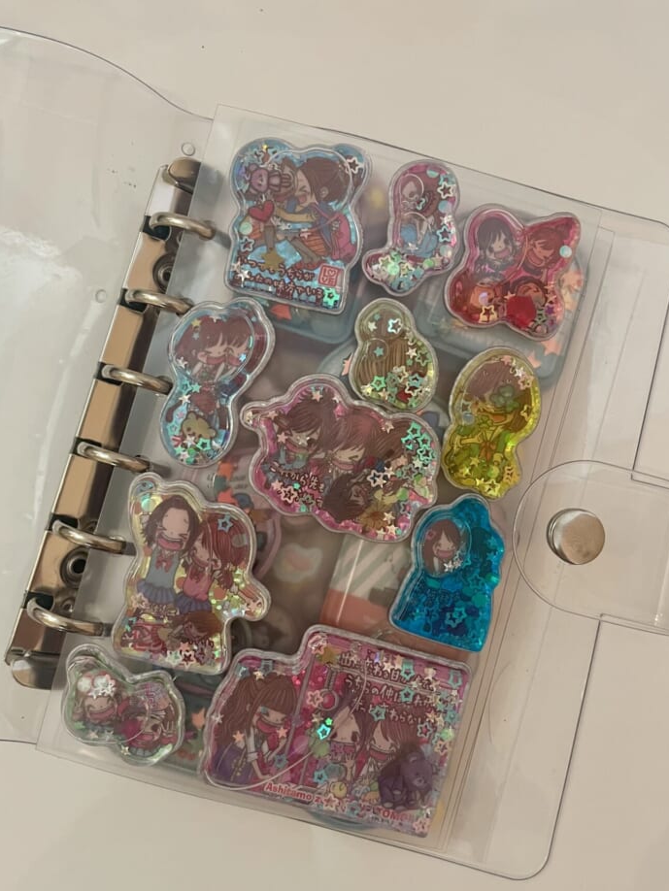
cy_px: 434
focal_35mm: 29
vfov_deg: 61.6
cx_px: 323
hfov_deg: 48.2
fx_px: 747
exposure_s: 1/60
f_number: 1.6
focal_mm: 4.2
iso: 160
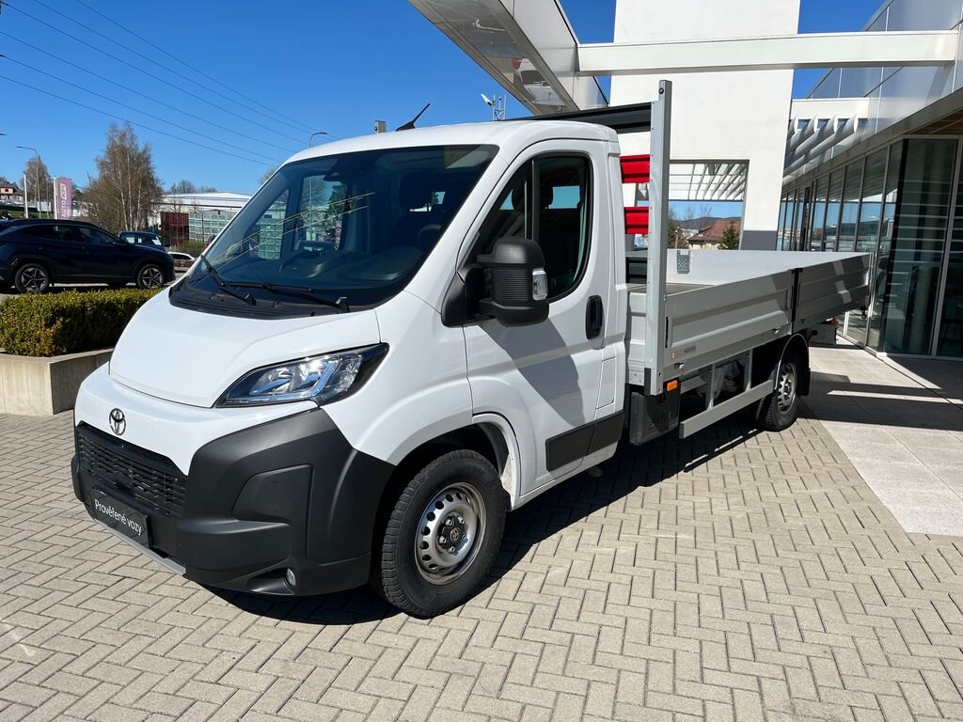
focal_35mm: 26
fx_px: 723
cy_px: 361
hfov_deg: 67.3
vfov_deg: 53.1
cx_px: 482
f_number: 1.6
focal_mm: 5.1
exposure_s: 1/5848
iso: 50
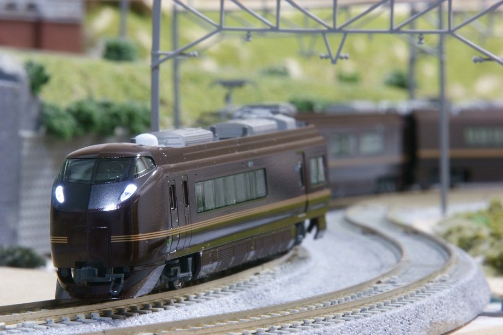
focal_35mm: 315
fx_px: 4399
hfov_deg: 6.5
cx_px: 252
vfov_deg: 4.4
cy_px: 168
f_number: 36
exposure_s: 30
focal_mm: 210
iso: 100
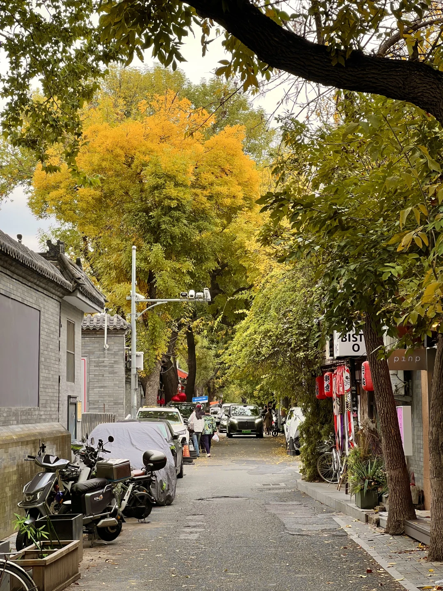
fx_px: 1314
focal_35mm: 77
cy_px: 296
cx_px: 222
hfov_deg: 19.1
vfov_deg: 25.3
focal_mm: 9
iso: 50
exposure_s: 1/99
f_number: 2.8
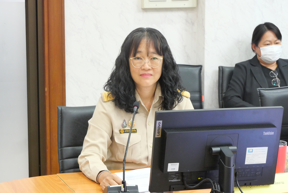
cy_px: 96
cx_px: 144
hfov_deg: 20.2
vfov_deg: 13.6
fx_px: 808
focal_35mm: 101
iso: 3200
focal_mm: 49
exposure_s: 1/15
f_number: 7.1
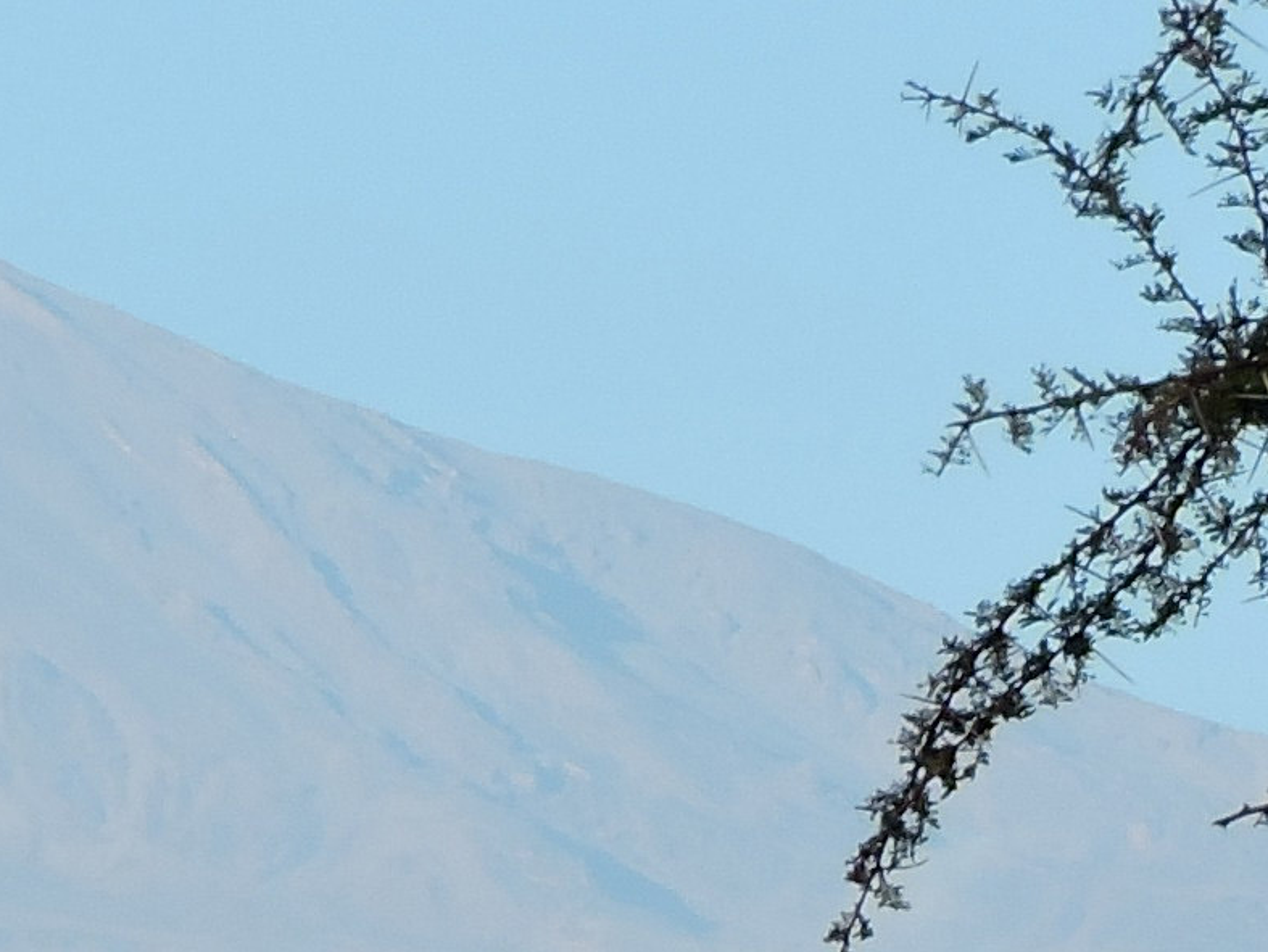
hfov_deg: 2.5
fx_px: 28951
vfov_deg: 1.9
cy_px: 1469
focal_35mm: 790
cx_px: -781
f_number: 4.3
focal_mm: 24.1
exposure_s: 1/400
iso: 100
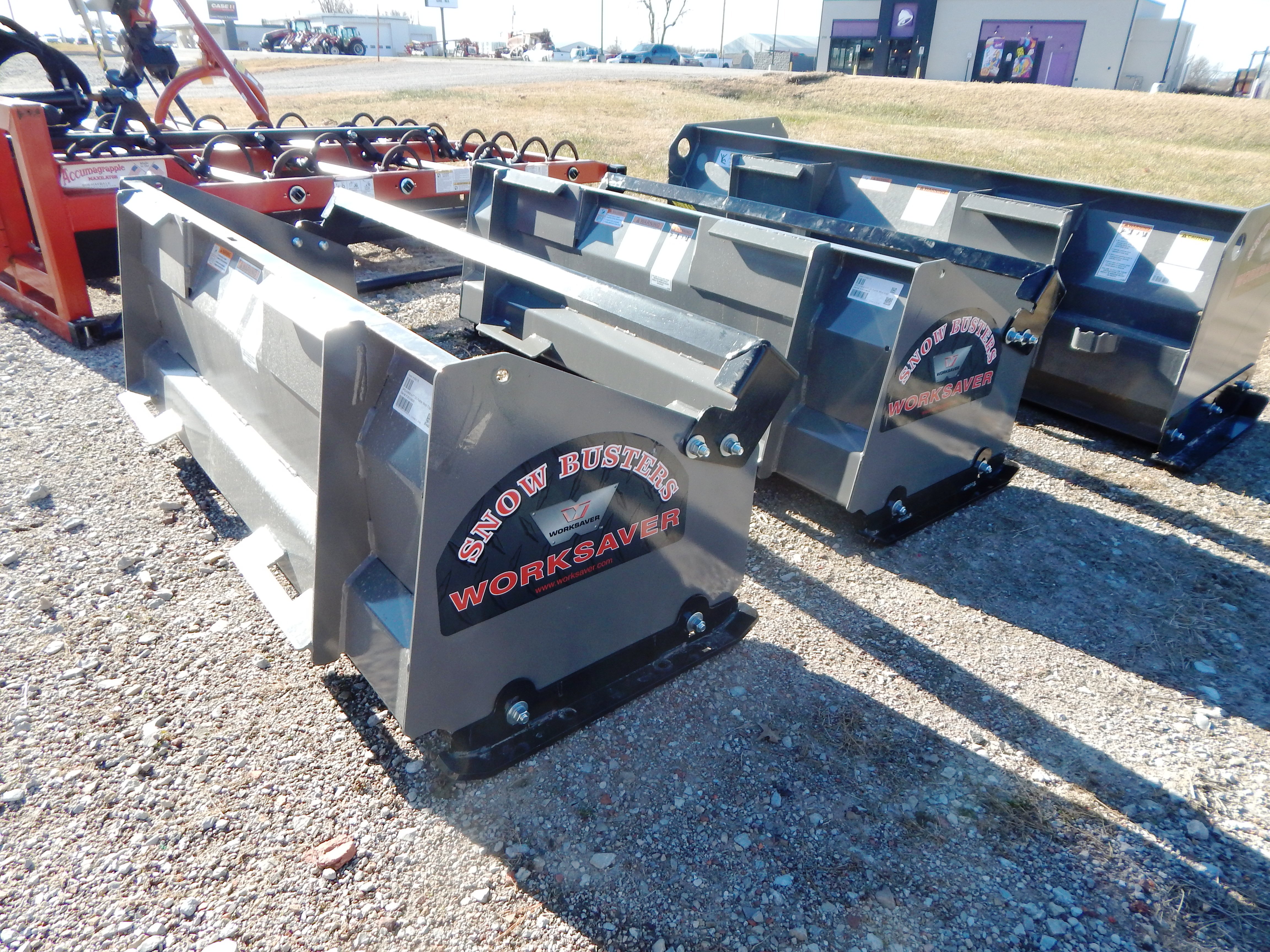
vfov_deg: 61.1
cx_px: 635
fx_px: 807
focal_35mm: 22
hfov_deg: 76.4
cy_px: 476
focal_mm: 4
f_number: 3
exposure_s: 1/500
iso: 125
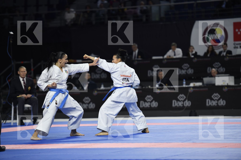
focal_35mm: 165
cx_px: 120
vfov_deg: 8.3
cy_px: 80
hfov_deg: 12.5
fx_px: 1104
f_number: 2.8
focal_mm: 165
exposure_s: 1/800
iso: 800
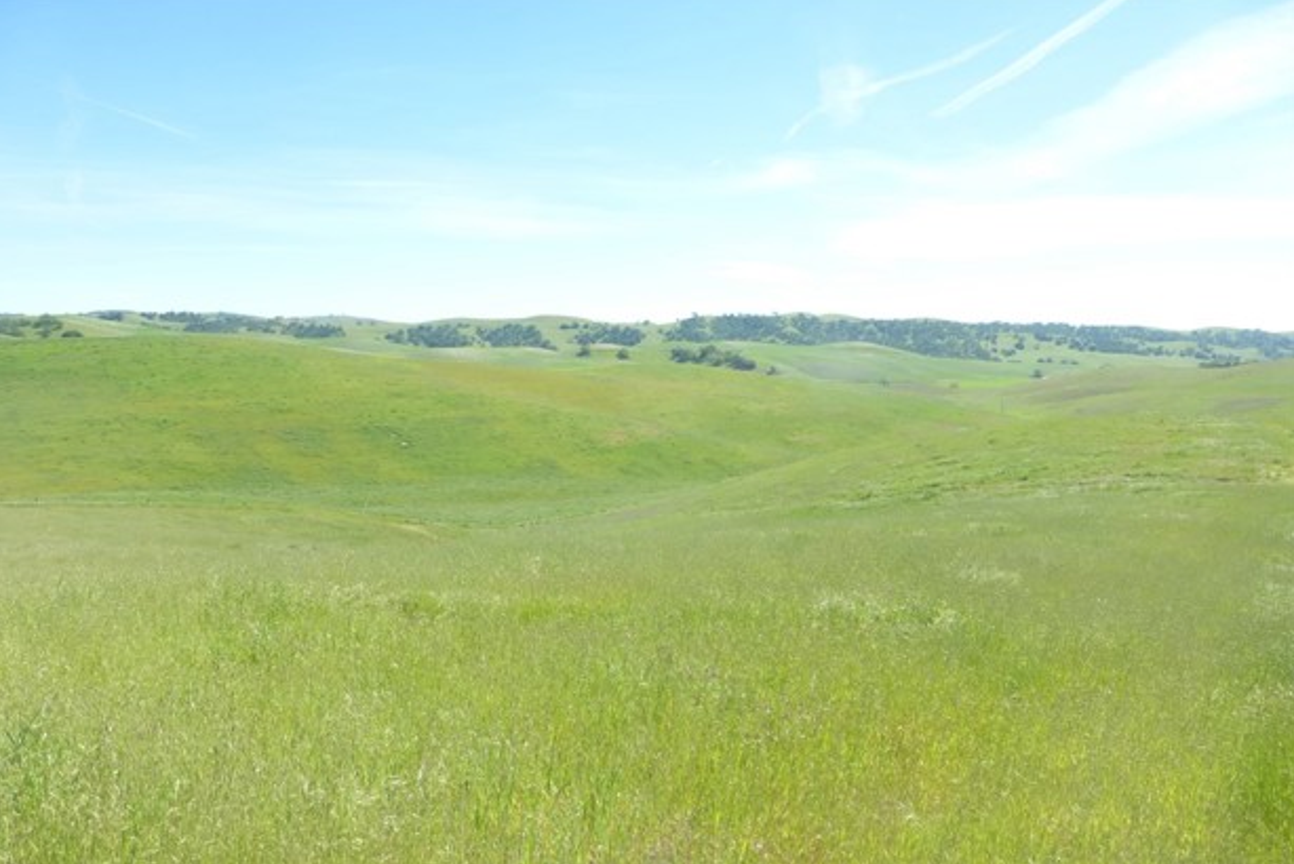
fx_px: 935
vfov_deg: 49.4
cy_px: 497
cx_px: 624
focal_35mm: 26
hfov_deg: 69.3
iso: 100
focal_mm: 4.3
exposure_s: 1/400
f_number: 4
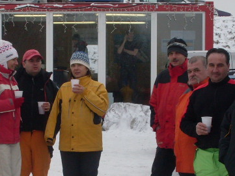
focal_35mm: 139
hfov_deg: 14.2
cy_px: 144
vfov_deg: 10.6
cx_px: 77
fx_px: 944
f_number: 9.1
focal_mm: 8.1
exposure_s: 1/125
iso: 80
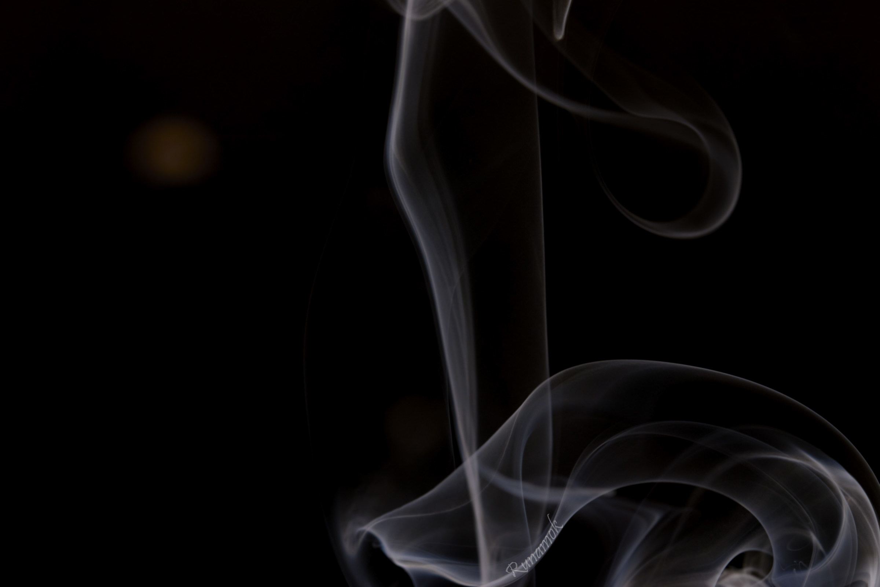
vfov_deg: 8.7
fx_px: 3850
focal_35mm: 158
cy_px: 294
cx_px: 440
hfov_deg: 13.0
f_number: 13
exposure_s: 1/200
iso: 100
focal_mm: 105
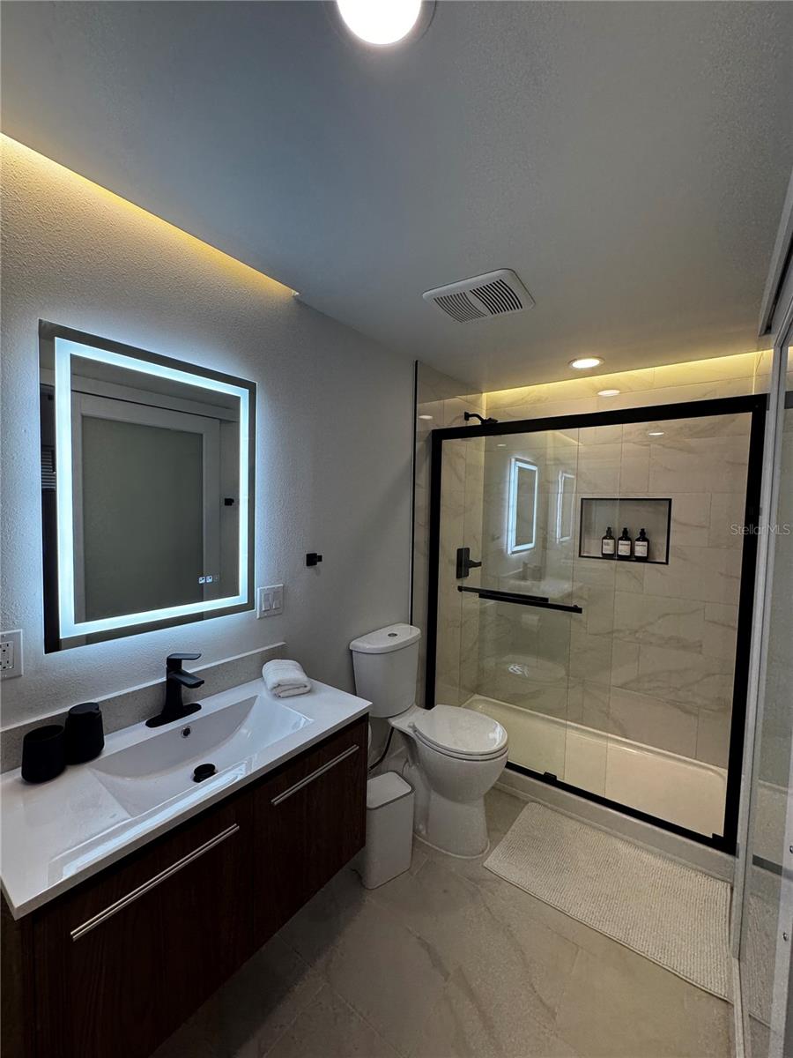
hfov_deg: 85.7
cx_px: 396
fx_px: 428
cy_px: 529
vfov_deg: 102.1
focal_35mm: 14
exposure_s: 1/120
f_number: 2.2
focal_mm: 2.22
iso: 80
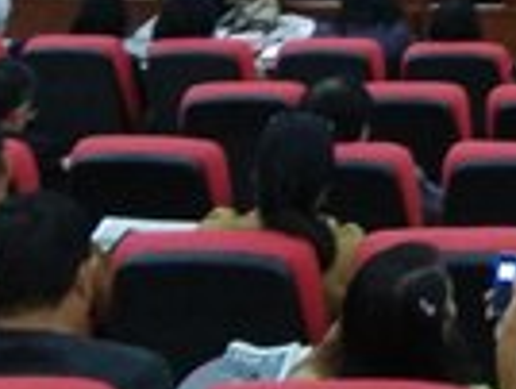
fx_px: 1493
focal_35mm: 100
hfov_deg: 17.6
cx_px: 778
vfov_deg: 12.5
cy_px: -454
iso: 500
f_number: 2
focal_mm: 3.57
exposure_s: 1/17
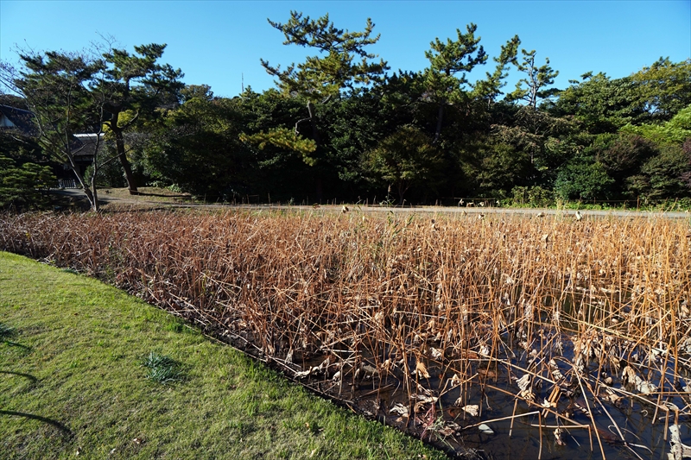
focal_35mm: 15
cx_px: 346
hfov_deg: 100.4
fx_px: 288
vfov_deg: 77.3
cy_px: 230
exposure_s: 1/250
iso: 100
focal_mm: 10
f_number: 5.6
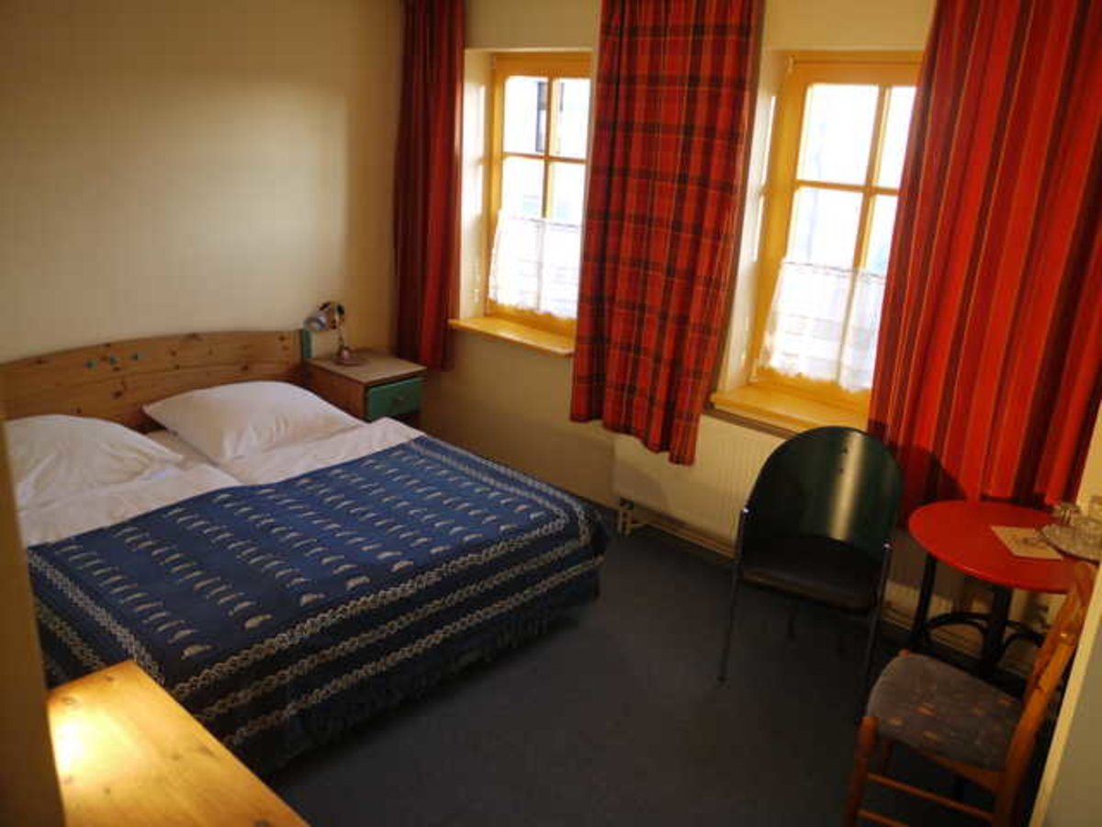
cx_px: 551
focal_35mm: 28
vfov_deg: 49.7
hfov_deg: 63.4
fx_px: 891
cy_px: 414
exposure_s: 1/30
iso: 125
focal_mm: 14
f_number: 3.5
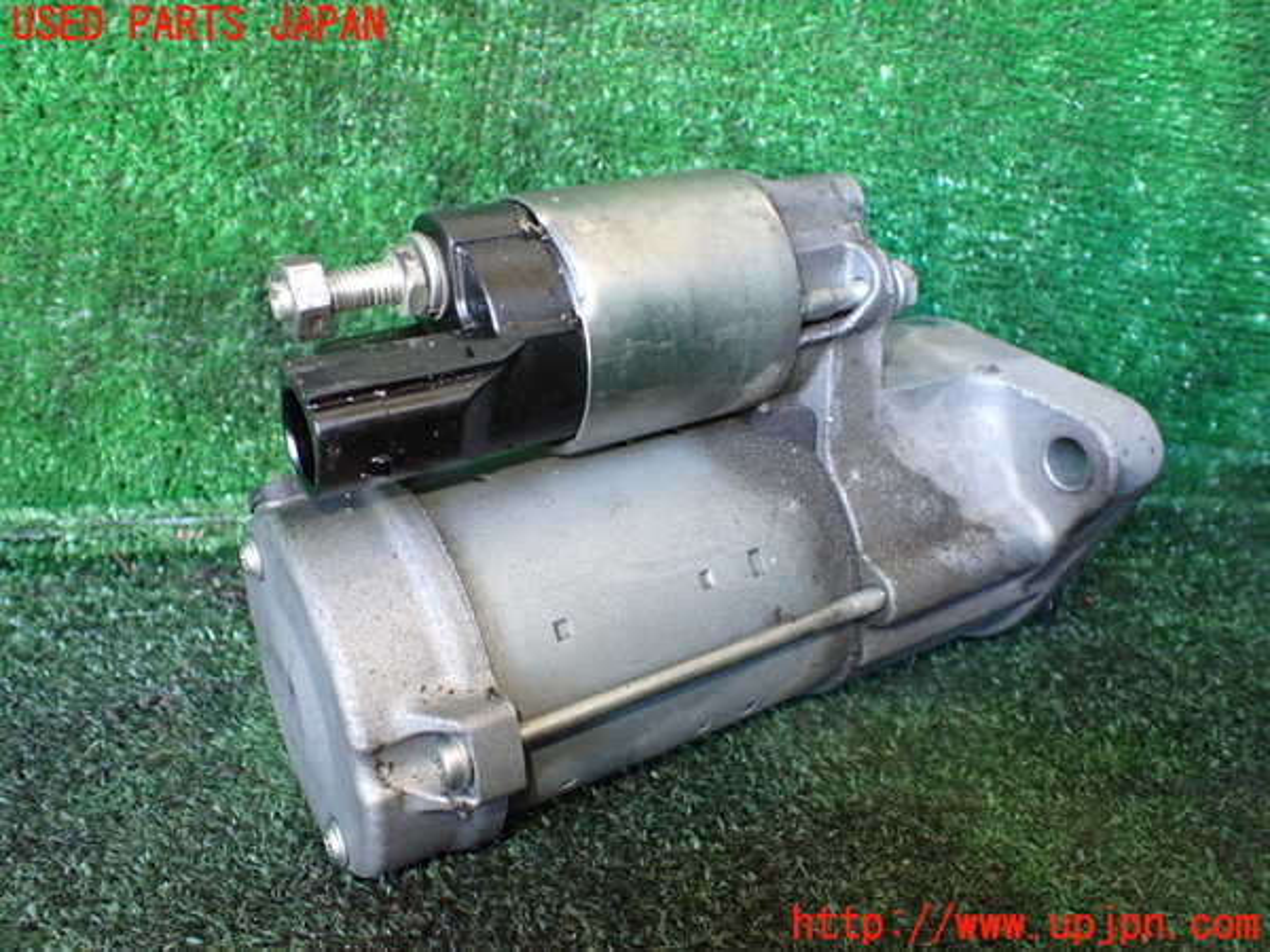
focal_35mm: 30
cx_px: 635
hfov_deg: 60.0
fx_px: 1101
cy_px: 476
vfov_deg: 46.8
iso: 800
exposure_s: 1/100
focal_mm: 5.4
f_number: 2.3
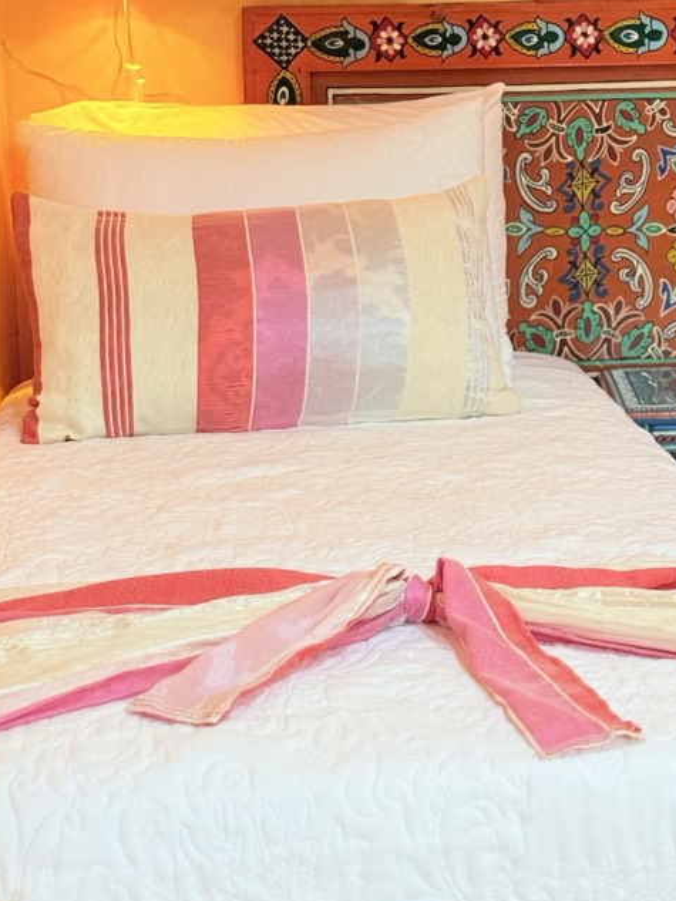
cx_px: 558
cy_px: 330
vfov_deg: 21.5
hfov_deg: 16.1
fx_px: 2369
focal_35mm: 91
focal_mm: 6.76
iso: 250
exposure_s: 1/50
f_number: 1.78
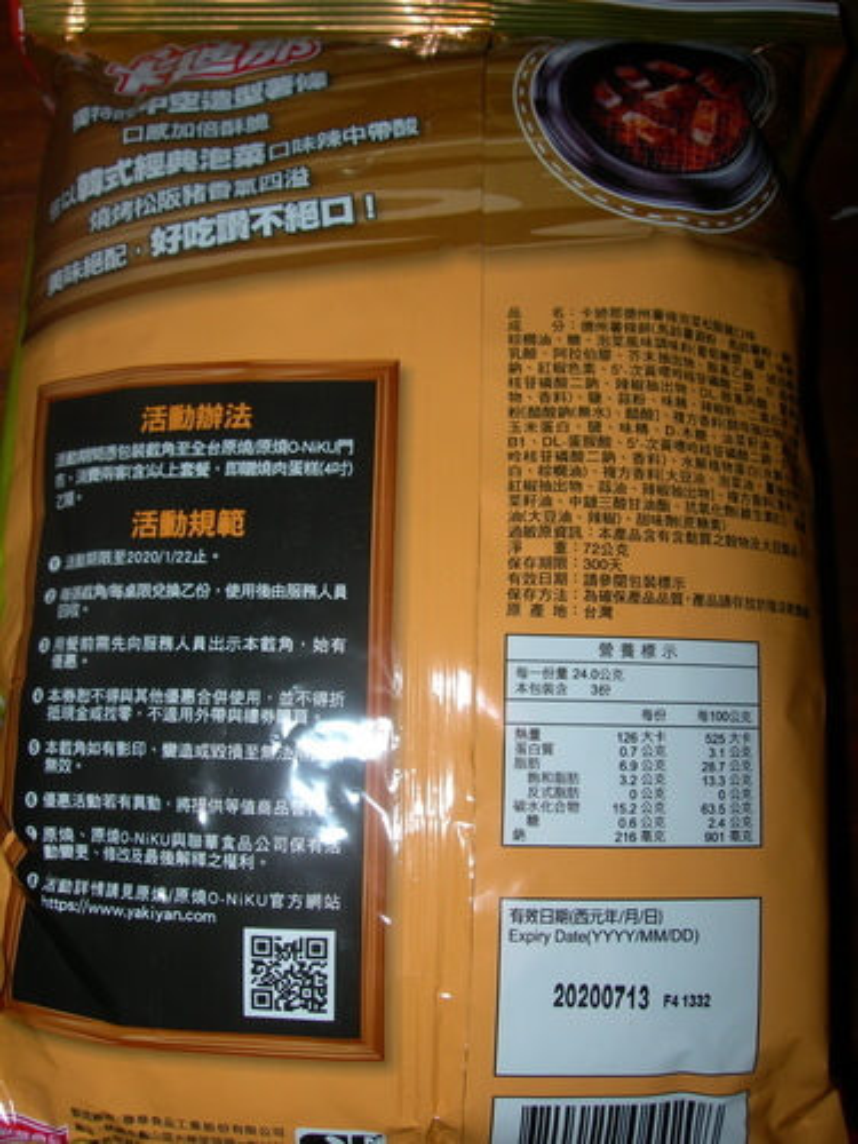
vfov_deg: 49.0
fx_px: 1256
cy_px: 572
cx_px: 429
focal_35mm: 38
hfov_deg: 37.7
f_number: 4.8
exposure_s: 1/60.1
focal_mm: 7.8
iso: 50
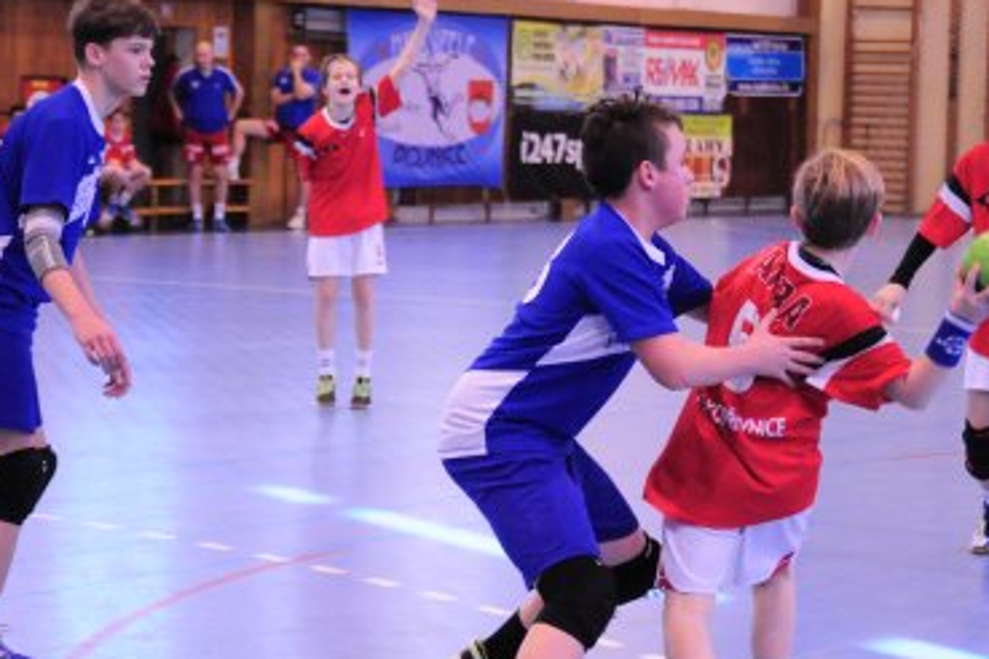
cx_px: 531
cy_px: 435
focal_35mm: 123
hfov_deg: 16.7
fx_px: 3372
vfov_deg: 11.2
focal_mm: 55
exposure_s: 1/320
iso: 2500
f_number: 4
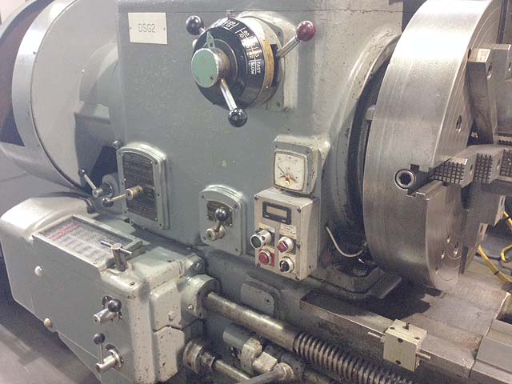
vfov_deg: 42.9
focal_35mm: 33
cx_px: 256
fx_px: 488
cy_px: 192
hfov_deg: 55.4
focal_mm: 4.12
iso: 250
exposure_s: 1/20
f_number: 2.4
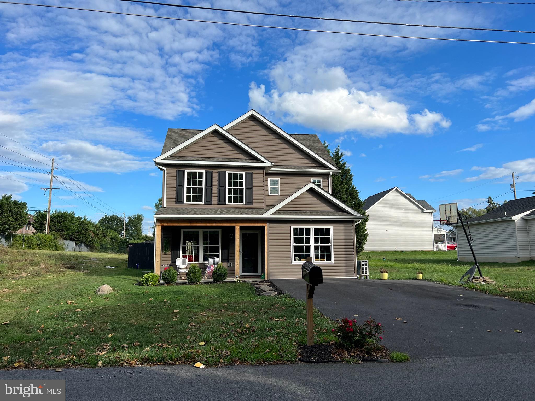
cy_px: 200
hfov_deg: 67.3
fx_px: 402
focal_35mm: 26
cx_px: 268
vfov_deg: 53.1
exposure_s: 1/3356
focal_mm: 5.7
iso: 50
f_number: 1.5
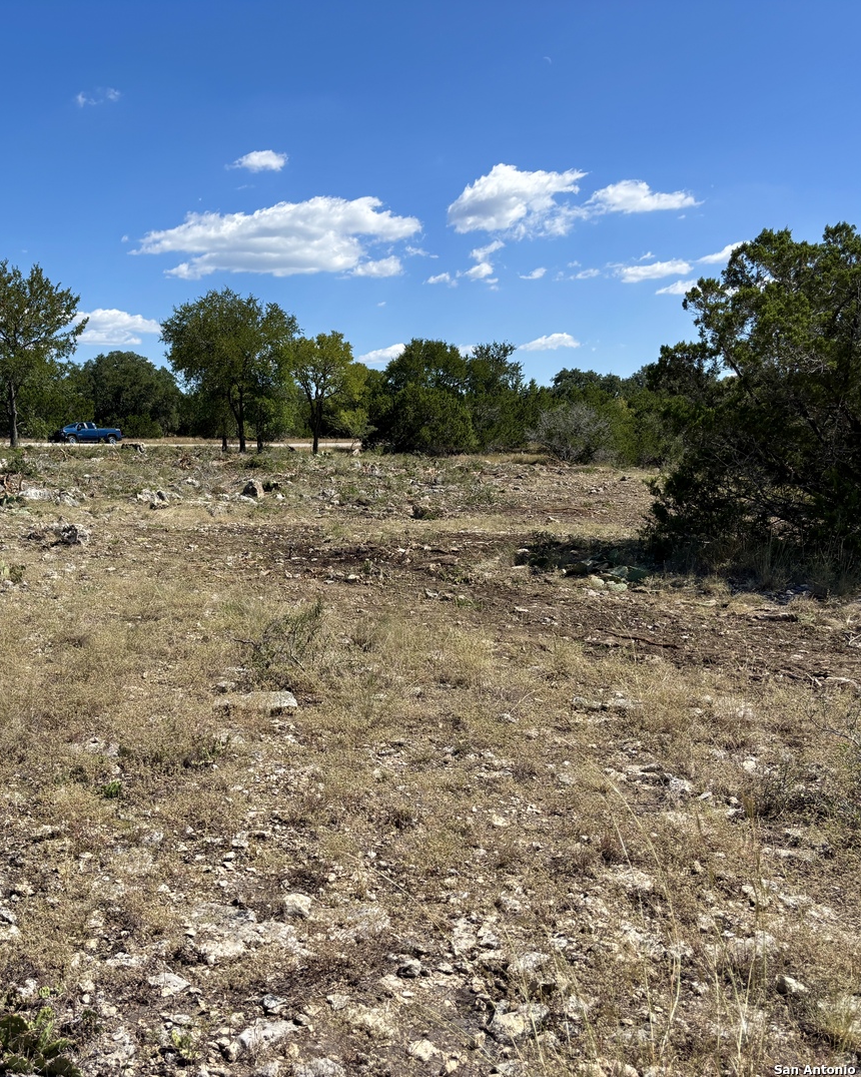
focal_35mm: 34
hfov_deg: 42.6
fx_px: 1083
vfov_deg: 52.8
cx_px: 270
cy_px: 537
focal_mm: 5.96
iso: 50
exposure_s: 1/3106
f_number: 1.6
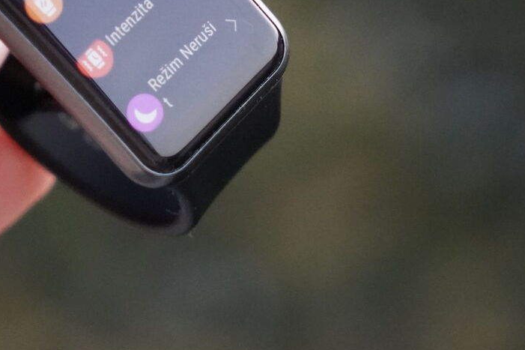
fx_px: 2755
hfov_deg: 10.9
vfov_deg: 7.2
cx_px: 165
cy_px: 22
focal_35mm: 189
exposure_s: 1/4000
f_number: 4
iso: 12800
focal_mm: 69
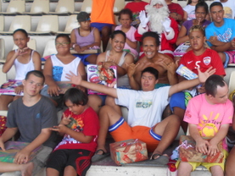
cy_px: 86
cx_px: 187
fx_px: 306
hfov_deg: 40.4
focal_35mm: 45
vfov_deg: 32.2
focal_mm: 4.6
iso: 80
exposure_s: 1/100
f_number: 3.2
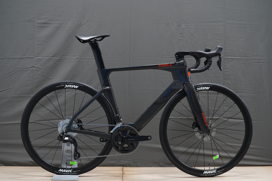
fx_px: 529
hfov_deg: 28.8
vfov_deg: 19.5
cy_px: 90
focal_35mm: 70
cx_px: 136
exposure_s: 1/160
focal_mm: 70
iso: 2500
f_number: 5
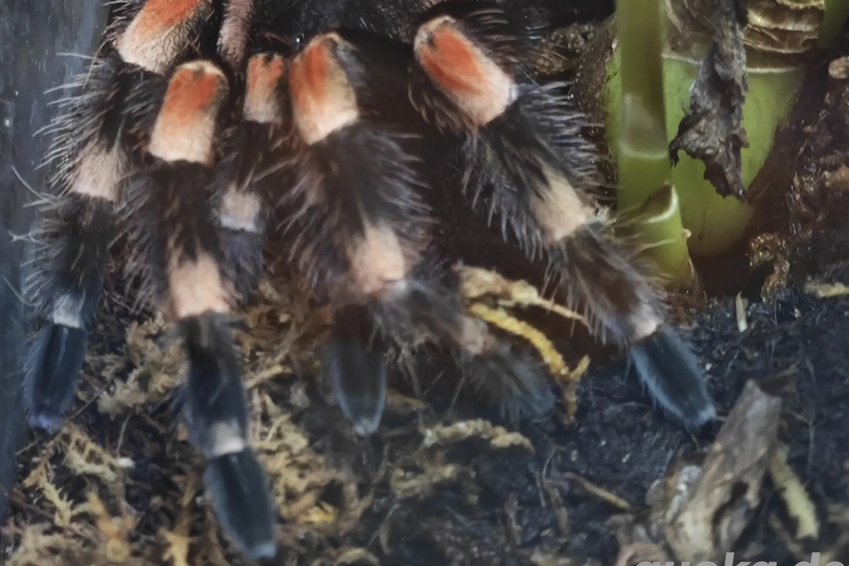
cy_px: 33
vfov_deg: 8.2
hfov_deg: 12.3
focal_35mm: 167
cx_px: 424
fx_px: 3939
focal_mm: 12.28
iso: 1600
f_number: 1.8
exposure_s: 1/40.6
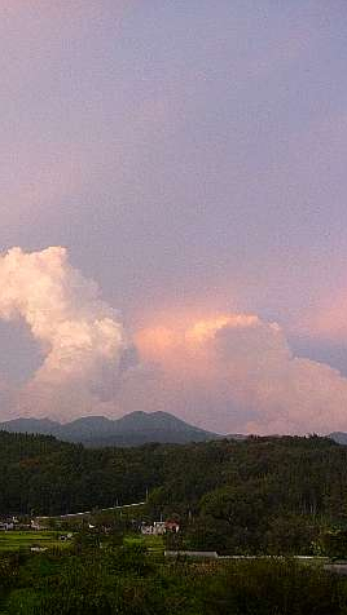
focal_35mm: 41
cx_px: 40
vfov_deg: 49.4
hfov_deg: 28.0
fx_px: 670
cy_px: 308
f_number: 3.3
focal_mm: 4.9
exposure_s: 1/30
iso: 400
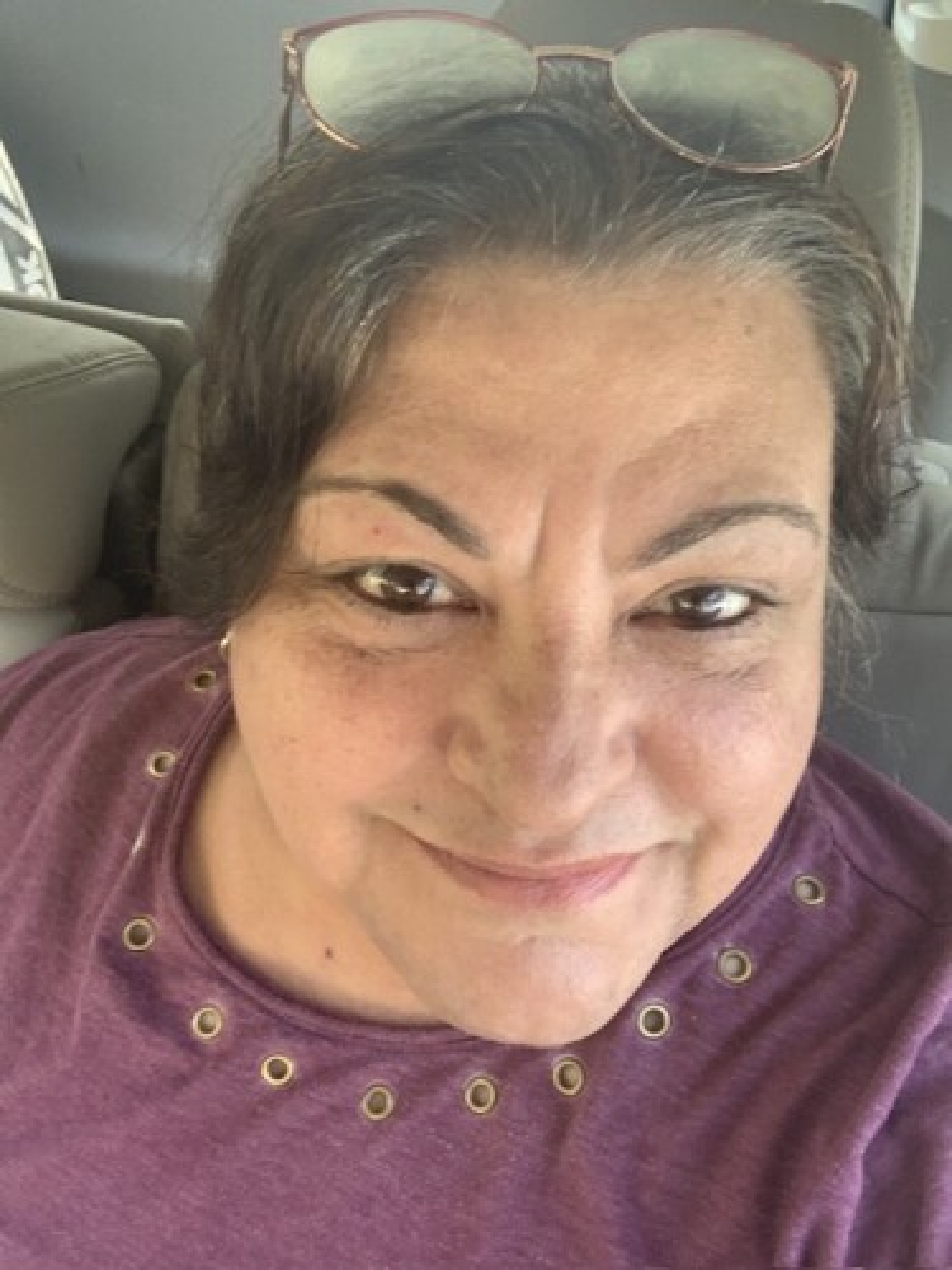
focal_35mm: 32
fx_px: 1173
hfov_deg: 44.2
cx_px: 476
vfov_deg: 56.8
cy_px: 635
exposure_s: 1/60
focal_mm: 2.87
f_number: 2.2
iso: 100
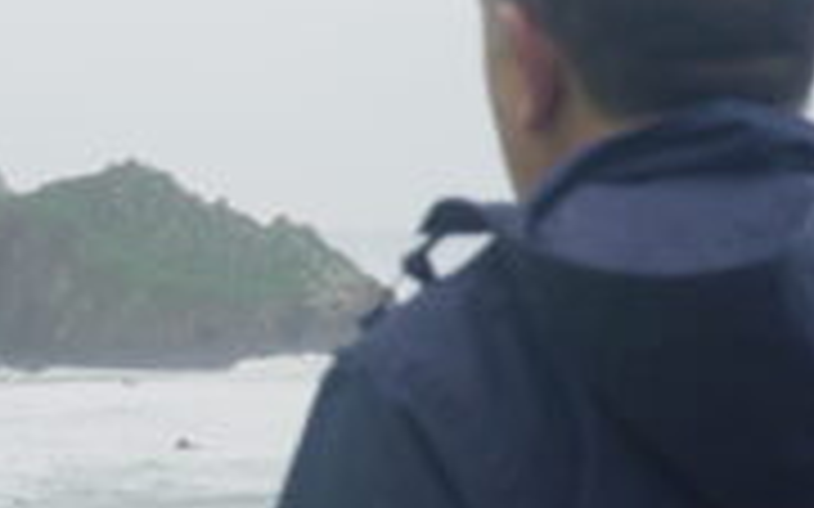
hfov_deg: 9.6
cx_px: -310
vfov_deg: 6.1
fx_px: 4750
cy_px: 164
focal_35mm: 214
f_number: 5.6
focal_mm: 33
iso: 125
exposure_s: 1/160
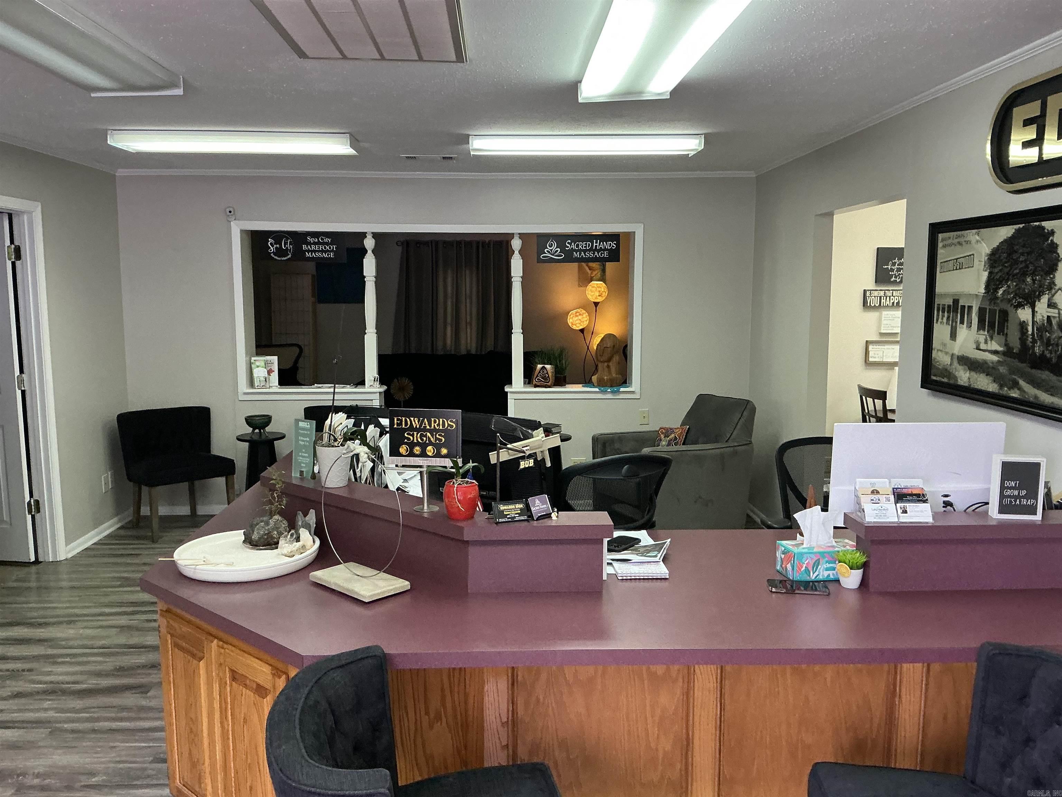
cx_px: 531
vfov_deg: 49.7
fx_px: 859
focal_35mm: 28
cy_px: 398
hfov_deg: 63.4
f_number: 1.8
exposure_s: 1/60
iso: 160
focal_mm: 3
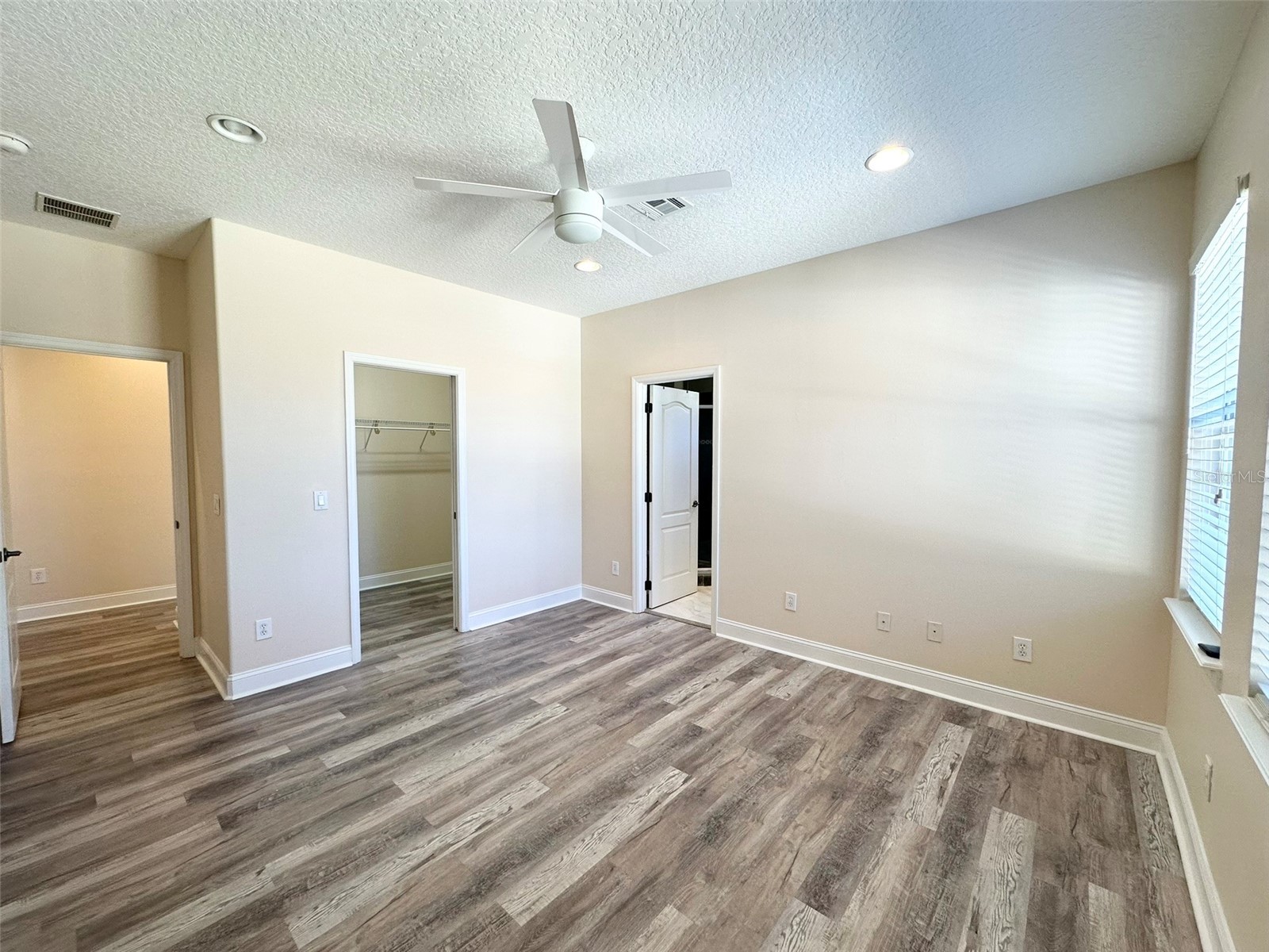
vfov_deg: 85.7
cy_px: 476
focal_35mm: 14
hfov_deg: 102.1
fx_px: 513
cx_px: 634
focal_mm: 2.22
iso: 100
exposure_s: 1/120
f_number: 2.2
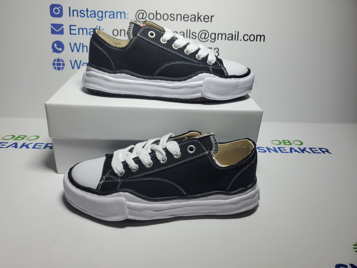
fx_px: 268
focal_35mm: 26
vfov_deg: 53.1
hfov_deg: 67.3
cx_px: 178
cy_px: 134
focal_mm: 4.3
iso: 50
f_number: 1.5
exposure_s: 1/880
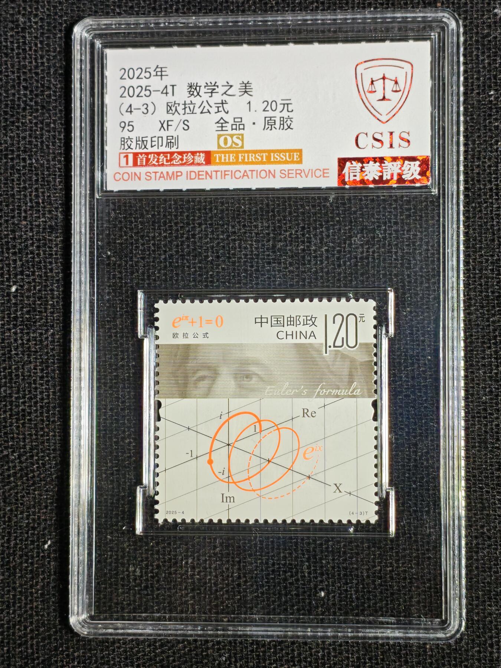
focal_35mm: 87
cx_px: 250
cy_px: 334
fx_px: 1679
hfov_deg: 17.0
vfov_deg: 22.5
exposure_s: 1/640
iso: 50
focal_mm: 4.94
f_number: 1.5
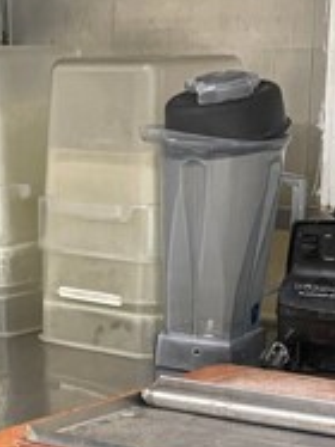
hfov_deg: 13.0
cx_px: 34
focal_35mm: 113
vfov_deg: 16.2
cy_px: 639
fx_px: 1460
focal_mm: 5.1
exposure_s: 1/60
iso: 500
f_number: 1.6
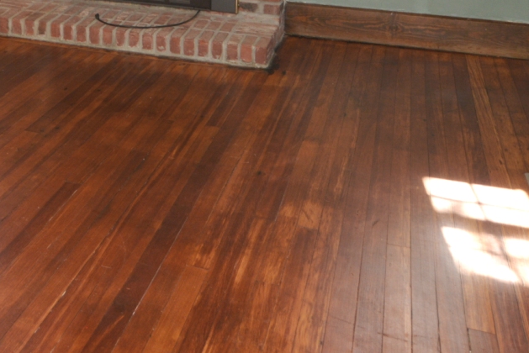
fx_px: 911
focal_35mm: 62
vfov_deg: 18.5
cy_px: -224
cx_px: -87
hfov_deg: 28.6
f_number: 6.3
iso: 400
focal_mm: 18
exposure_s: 1/125
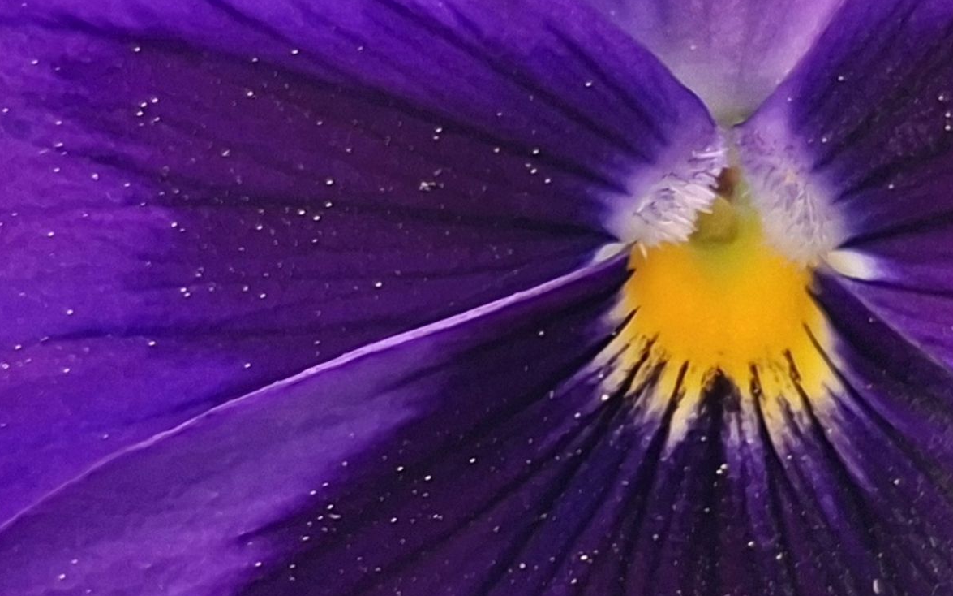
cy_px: 96
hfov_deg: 24.7
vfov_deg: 15.6
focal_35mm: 83
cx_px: 683
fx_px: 2155
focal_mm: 5.54
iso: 50
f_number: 1.8
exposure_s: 1/100
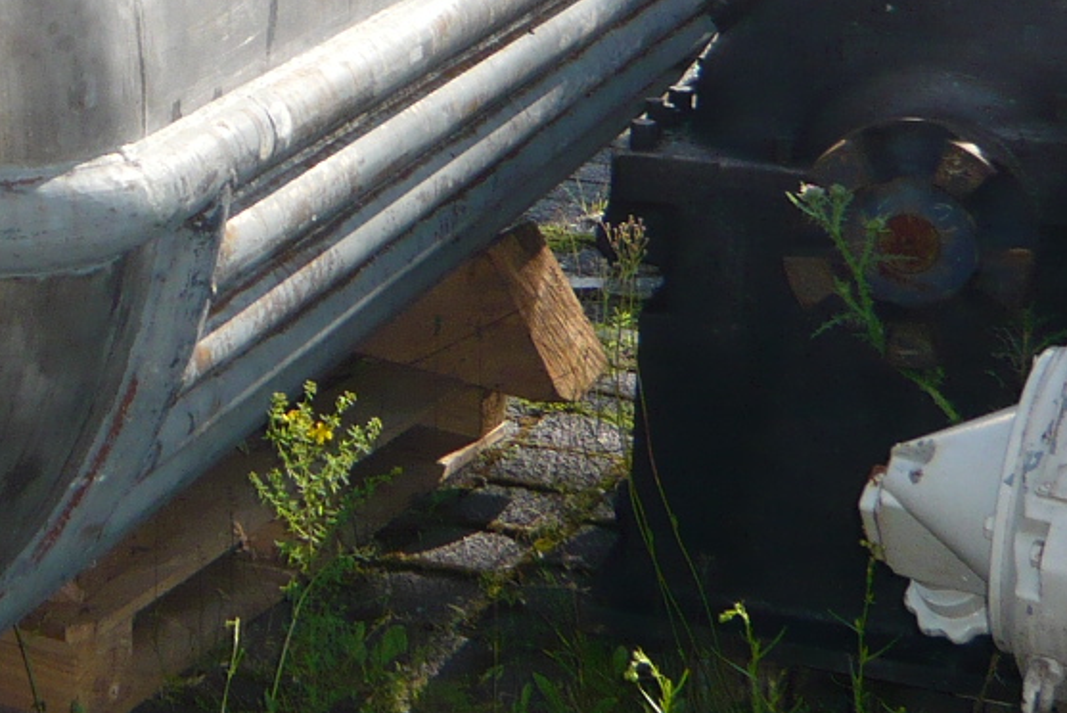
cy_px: -102
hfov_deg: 22.4
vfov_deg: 15.4
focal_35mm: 86
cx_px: -94
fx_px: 2550
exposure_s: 1/640
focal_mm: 4.6
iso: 100
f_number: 2.8
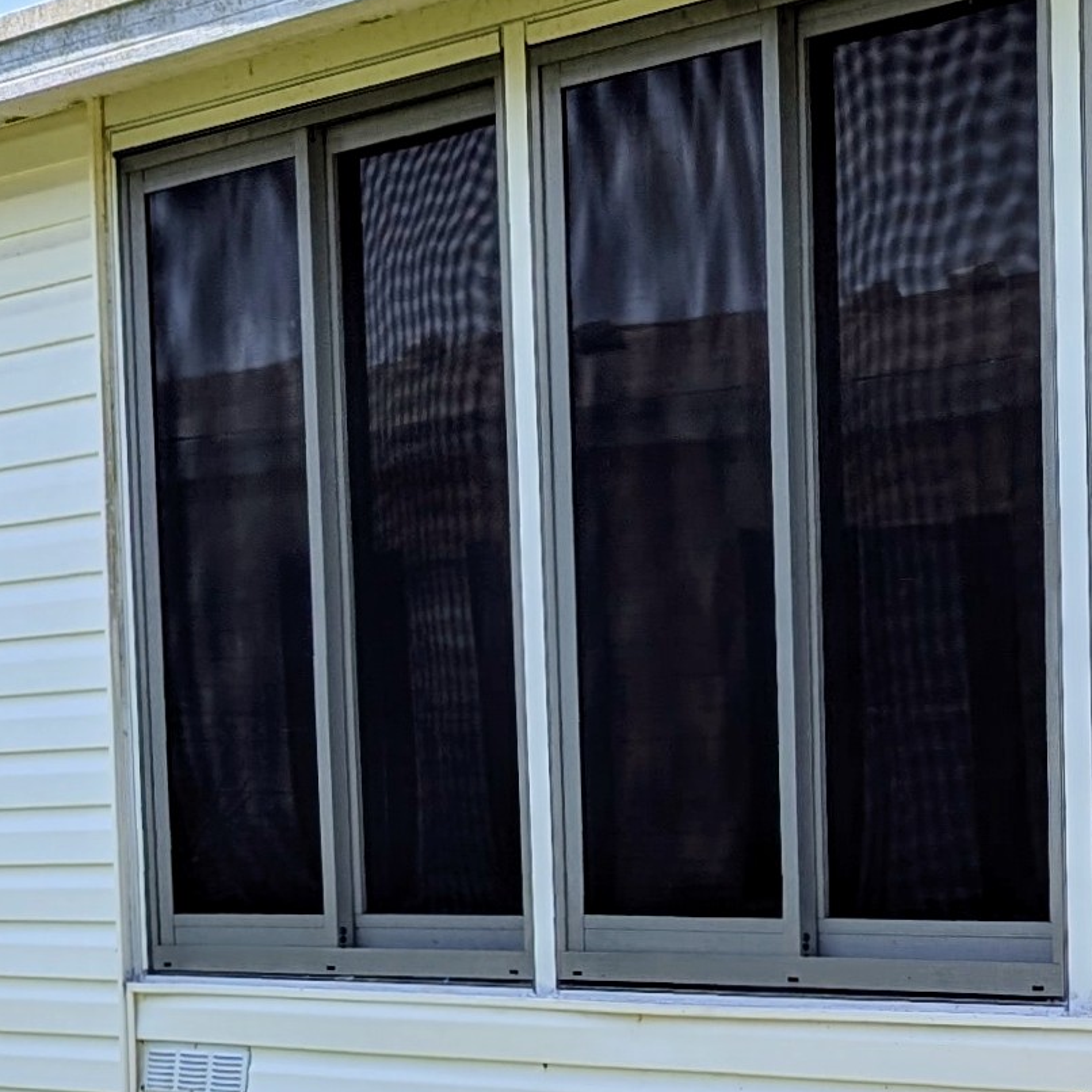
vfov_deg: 16.0
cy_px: 1094
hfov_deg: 15.8
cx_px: 1204
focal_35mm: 107
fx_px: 3819
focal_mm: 6.9
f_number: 1.68
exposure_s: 1/1103
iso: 20
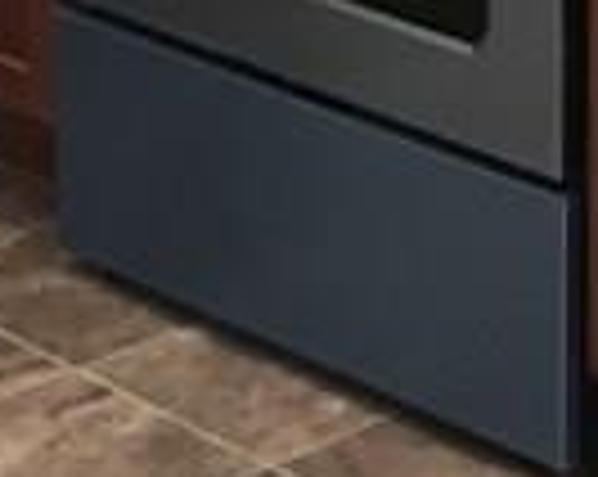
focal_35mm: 218
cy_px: -832
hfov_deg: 8.7
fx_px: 3853
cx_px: 796
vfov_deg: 6.6
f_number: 2.2
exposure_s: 1/30
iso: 160
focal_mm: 4.15
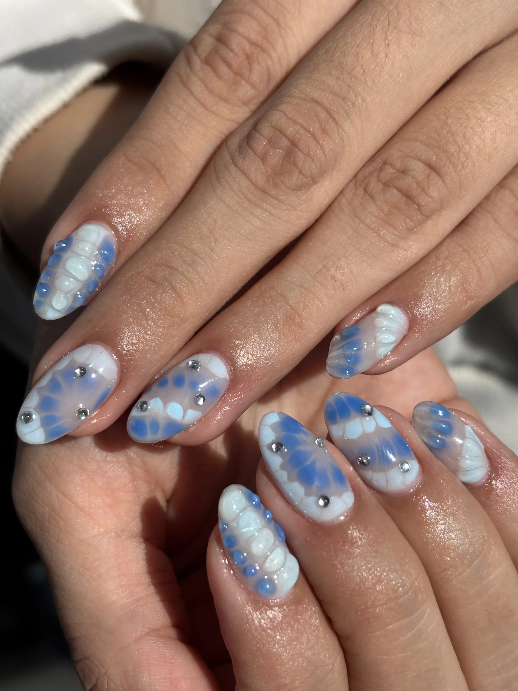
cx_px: 259
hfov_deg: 28.0
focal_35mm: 52
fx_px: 1038
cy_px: 346
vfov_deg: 36.8
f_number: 1.6
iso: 40
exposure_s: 1/5348
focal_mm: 5.96
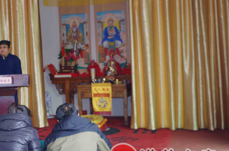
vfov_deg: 21.1
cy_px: 63
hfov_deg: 30.5
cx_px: 38
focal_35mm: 64
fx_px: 406
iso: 400
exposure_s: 1/25
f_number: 4
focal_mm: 24.38
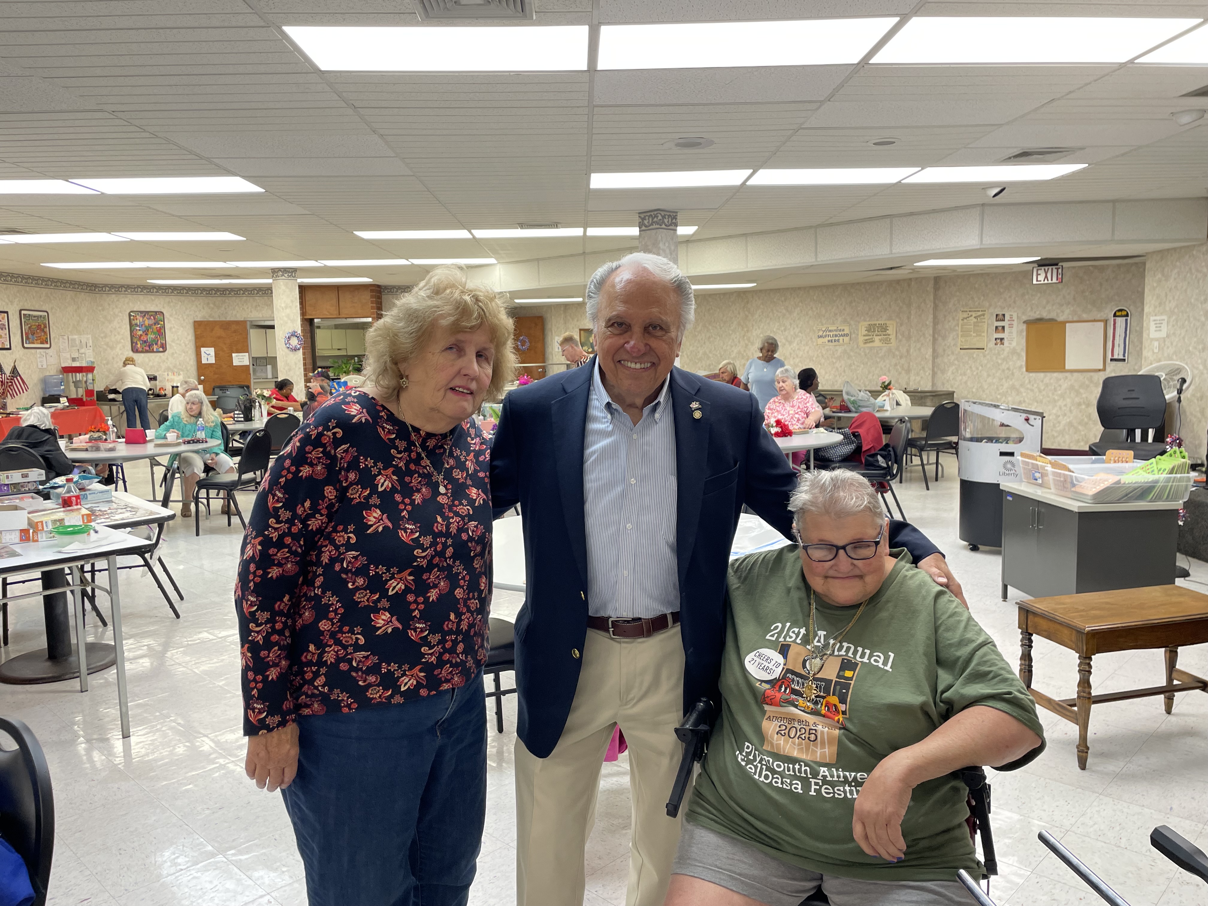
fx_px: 907
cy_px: 453
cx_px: 604
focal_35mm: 26
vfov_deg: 53.1
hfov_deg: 67.3
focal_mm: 4.2
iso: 100
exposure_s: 1/120
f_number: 1.6
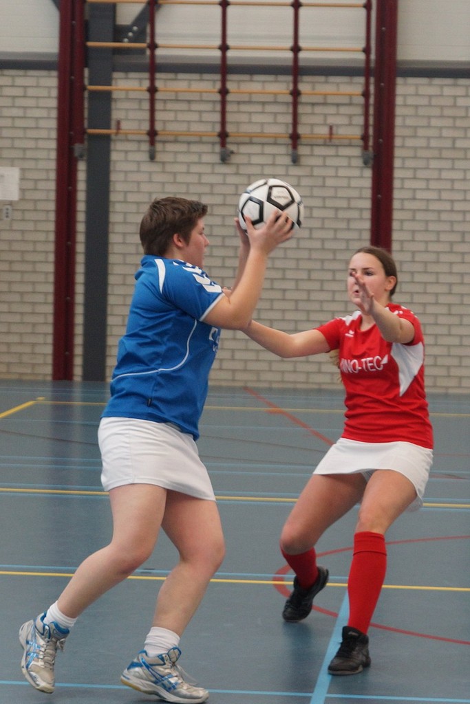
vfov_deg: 27.0
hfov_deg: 18.2
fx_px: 1468
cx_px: 235
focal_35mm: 75
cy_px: 352
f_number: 2.8
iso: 800
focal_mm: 50
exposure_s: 1/250
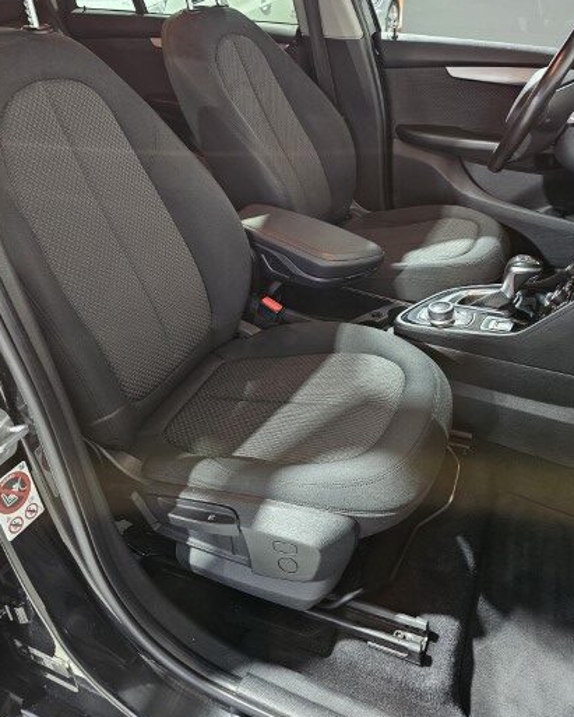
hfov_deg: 51.6
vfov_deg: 61.8
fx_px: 594
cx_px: 297
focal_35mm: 28
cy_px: 299
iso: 640
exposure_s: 1/25
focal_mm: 6.3
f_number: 1.7
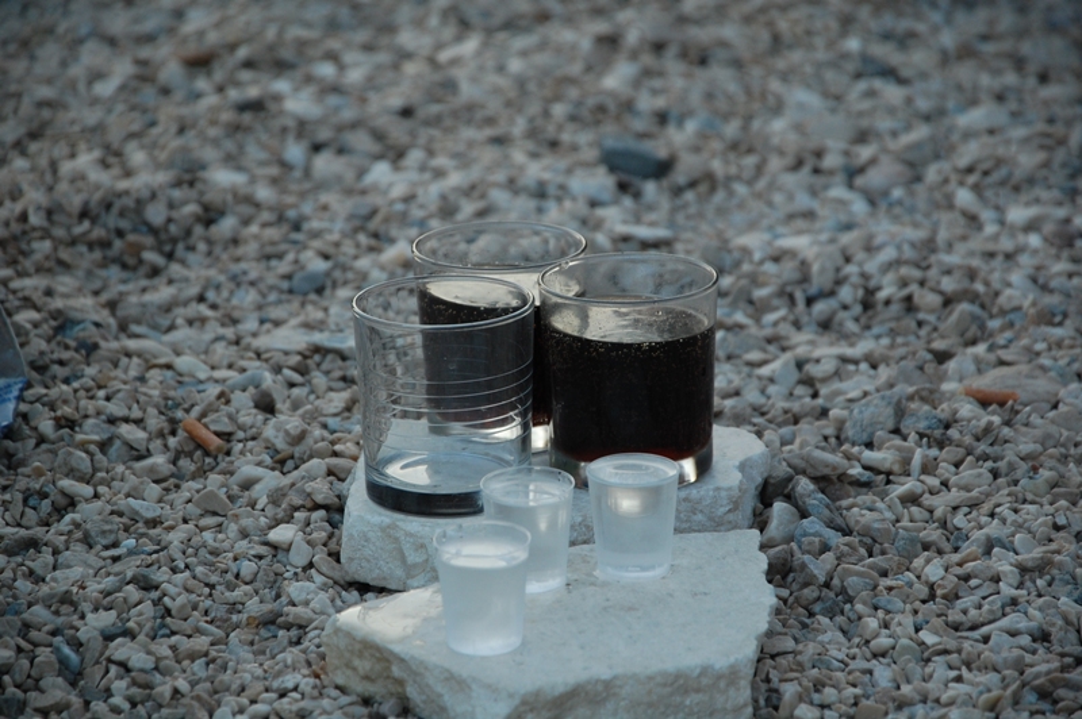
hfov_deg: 13.1
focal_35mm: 158
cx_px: 541
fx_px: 4730
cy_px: 360
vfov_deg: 8.7
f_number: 5.6
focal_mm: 105
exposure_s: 1/125
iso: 400
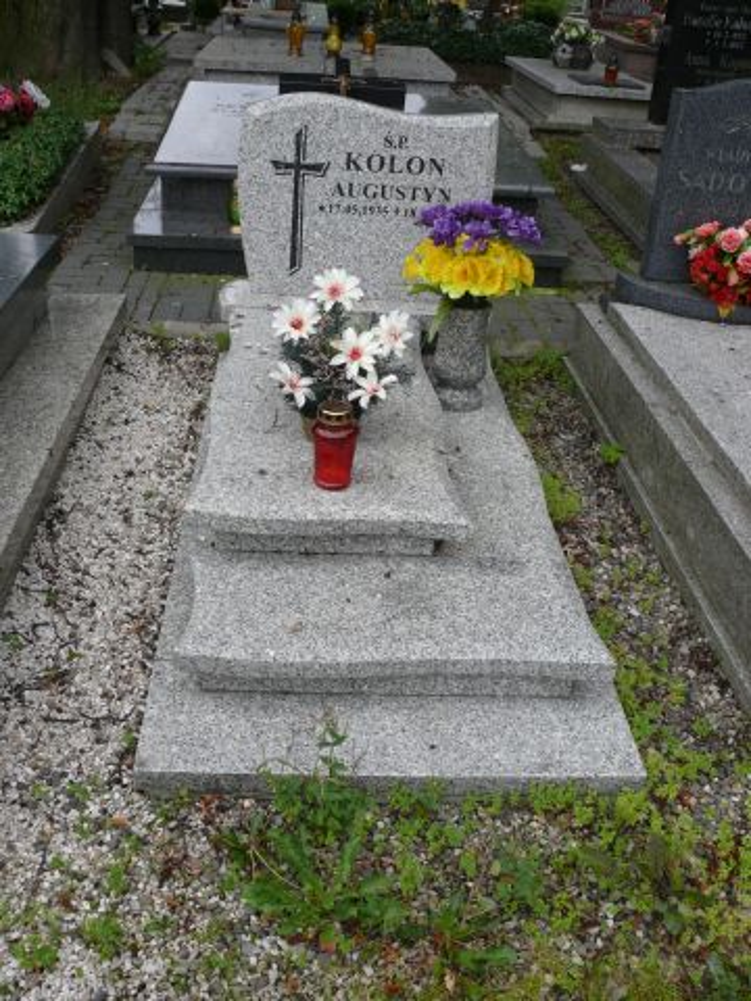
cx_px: 376
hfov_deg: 40.7
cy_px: 500
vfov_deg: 52.6
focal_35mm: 35
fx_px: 1012
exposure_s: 1/160
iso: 100
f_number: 4
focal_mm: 7.4
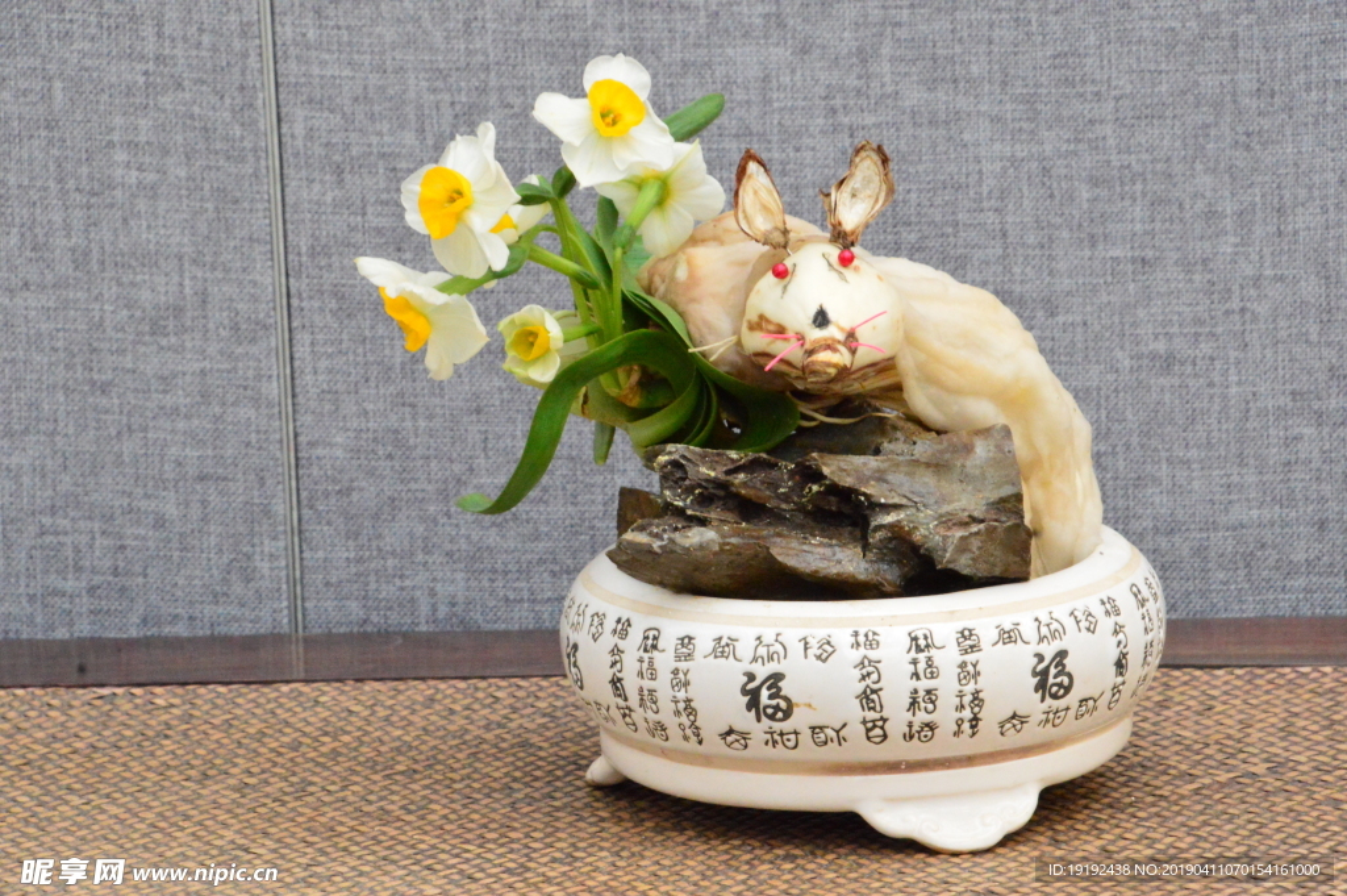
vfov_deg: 4.6
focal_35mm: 300
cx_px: 674
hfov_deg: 6.9
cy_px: 448
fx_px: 11216
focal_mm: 200
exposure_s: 1/125
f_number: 22
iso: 6400
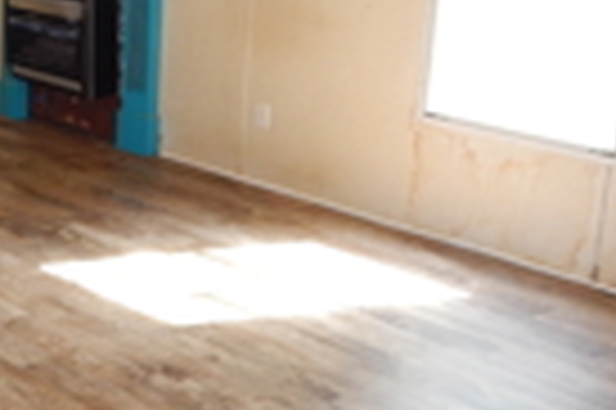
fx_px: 1196
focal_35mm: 70
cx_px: -94
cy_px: 158
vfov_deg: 19.4
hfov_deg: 26.2
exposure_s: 1/40
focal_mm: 4
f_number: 3
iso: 200
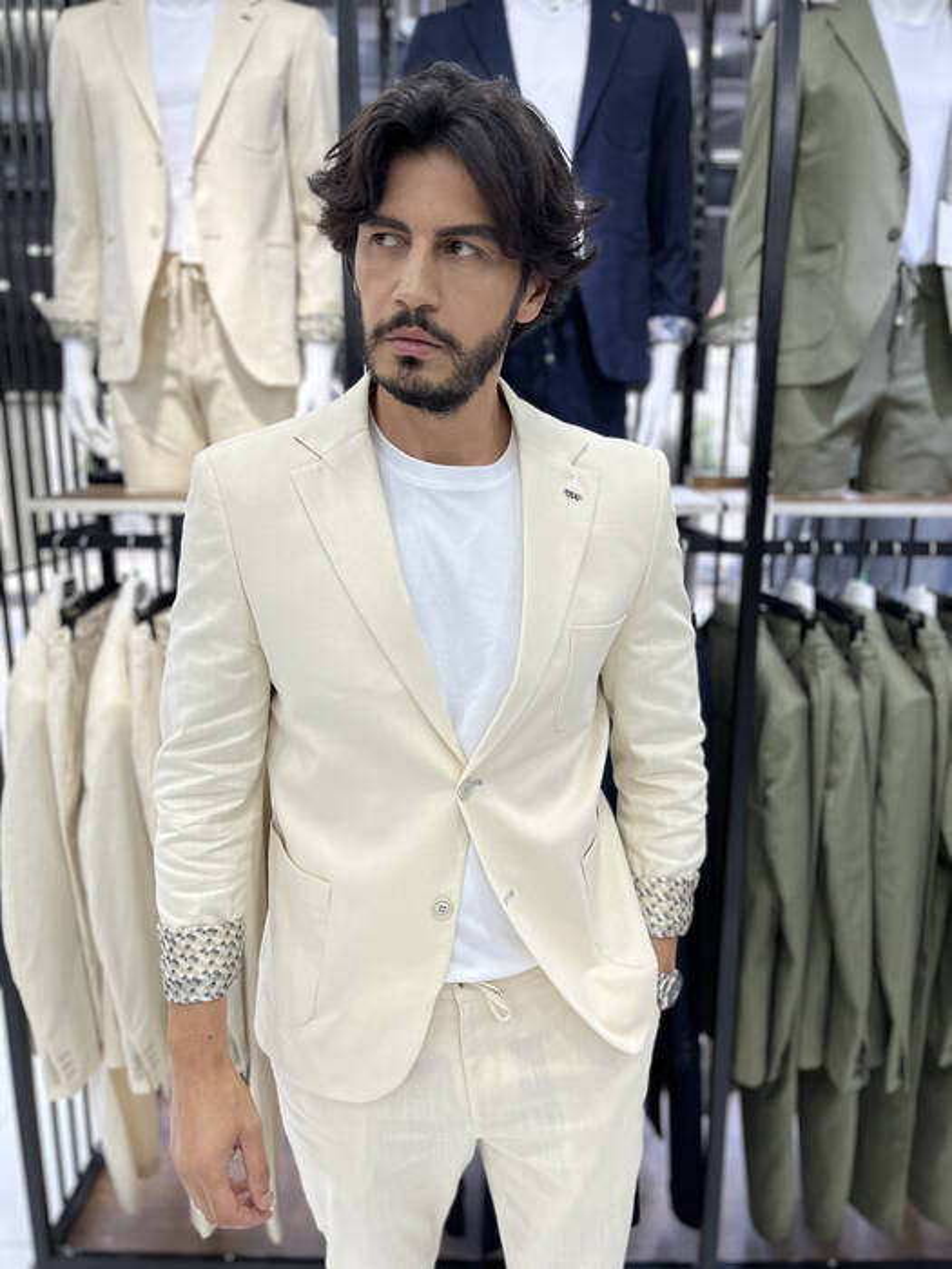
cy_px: 634
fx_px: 953
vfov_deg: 67.3
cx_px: 476
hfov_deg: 53.1
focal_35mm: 26
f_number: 1.6
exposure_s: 1/162
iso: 40
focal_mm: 5.1
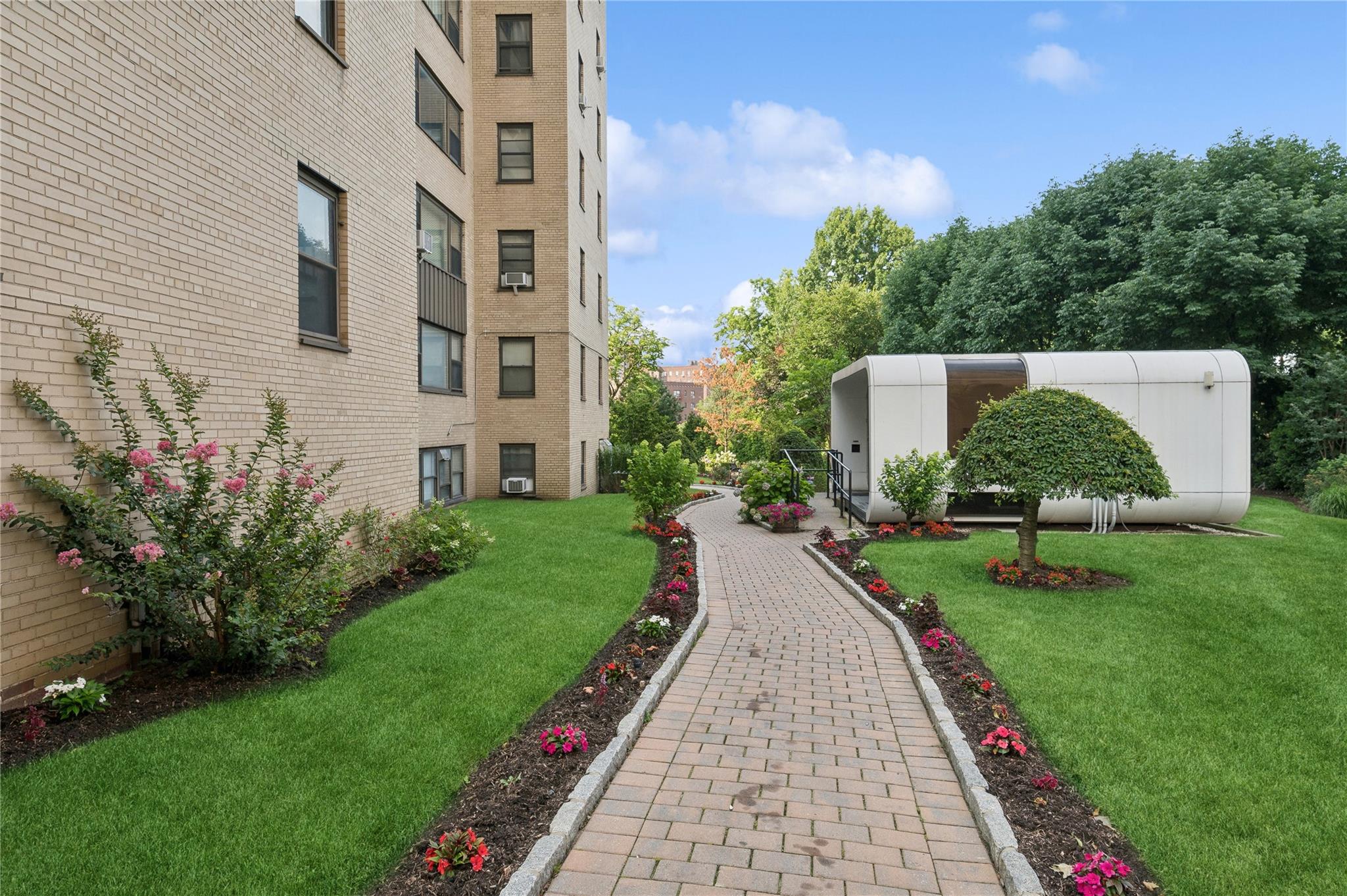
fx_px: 785
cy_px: 448
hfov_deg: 81.2
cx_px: 674
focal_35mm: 21
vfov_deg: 59.4
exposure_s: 1/125
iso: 640
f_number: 14
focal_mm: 21
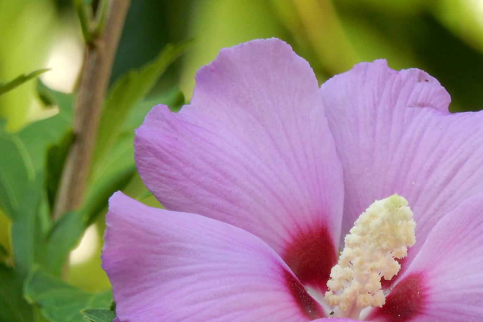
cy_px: 303
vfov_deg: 1.6
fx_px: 11765
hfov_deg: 2.4
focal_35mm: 877
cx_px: 385
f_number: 6.3
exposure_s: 1/80
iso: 125
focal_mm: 80.3
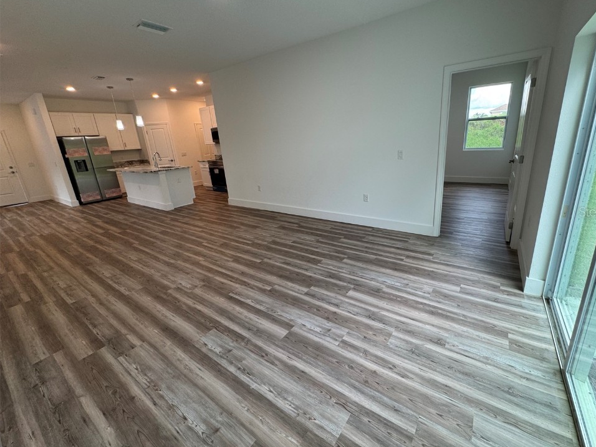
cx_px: 319
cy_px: 211
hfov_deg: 98.0
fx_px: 258
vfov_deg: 81.7
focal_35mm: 15
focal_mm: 2.22
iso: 125
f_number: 2.2
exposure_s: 1/120
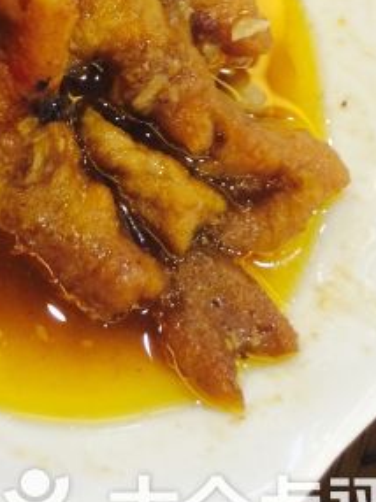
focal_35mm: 71
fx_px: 1030
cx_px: -17
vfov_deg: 25.9
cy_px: -12
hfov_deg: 19.9
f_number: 2.2
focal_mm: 4.15
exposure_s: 1/30
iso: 100
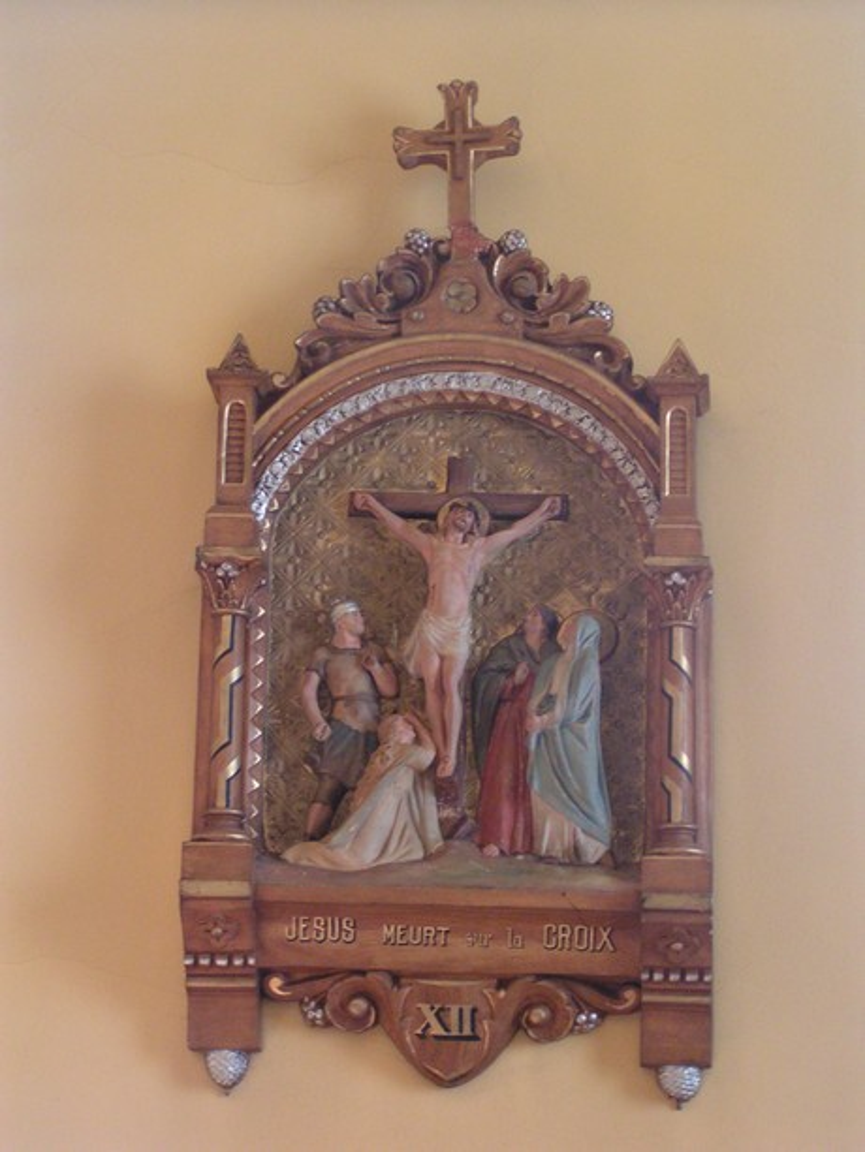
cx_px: 432
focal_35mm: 82
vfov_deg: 23.8
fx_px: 2731
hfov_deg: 18.0
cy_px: 576
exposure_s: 1/40
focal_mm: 12.6
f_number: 3.2
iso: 200
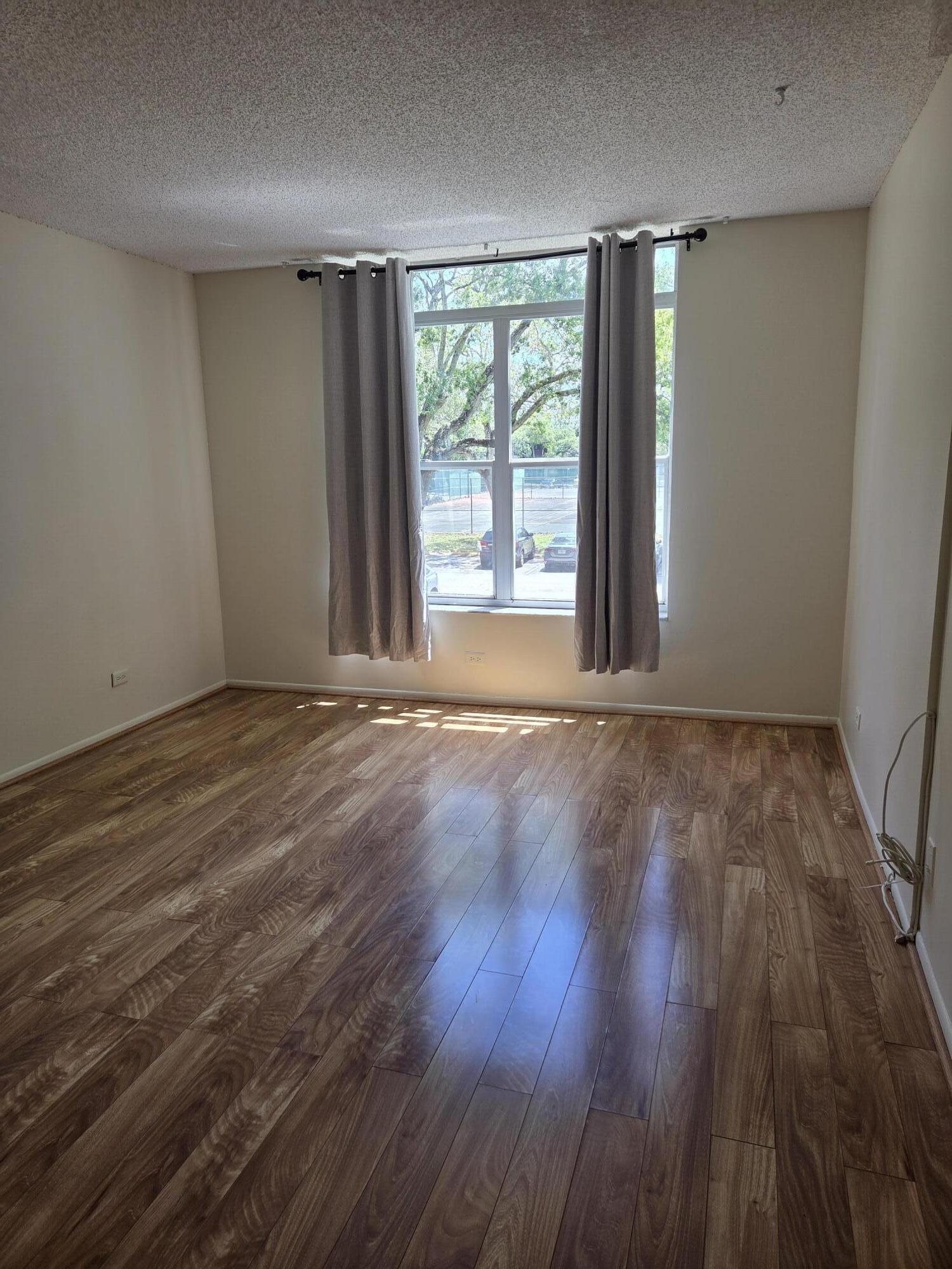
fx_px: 843
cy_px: 634
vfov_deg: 73.9
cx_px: 476
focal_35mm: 23
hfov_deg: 58.9
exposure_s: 1/180
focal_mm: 5.4
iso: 40
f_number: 1.8
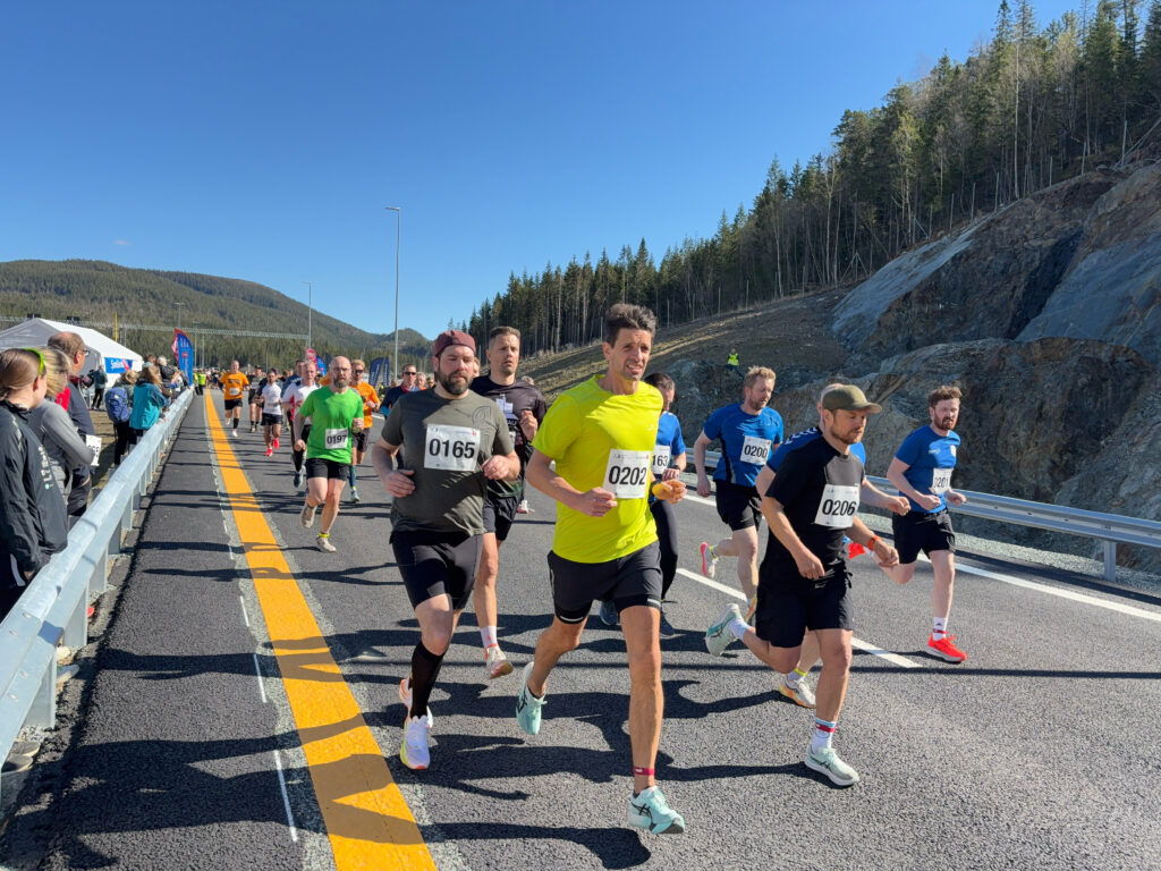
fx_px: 872
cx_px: 580
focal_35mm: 26
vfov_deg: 53.1
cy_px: 436
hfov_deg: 67.3
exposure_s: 1/2075
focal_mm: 5.96
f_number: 1.6
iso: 50
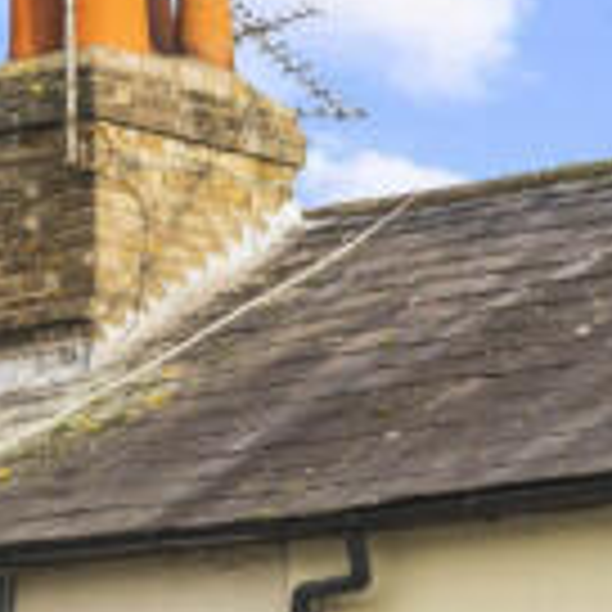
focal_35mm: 214
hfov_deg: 7.2
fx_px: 4284
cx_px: 1890
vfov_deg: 8.0
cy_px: 961
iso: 320
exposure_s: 1/80
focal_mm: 33.5
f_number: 8
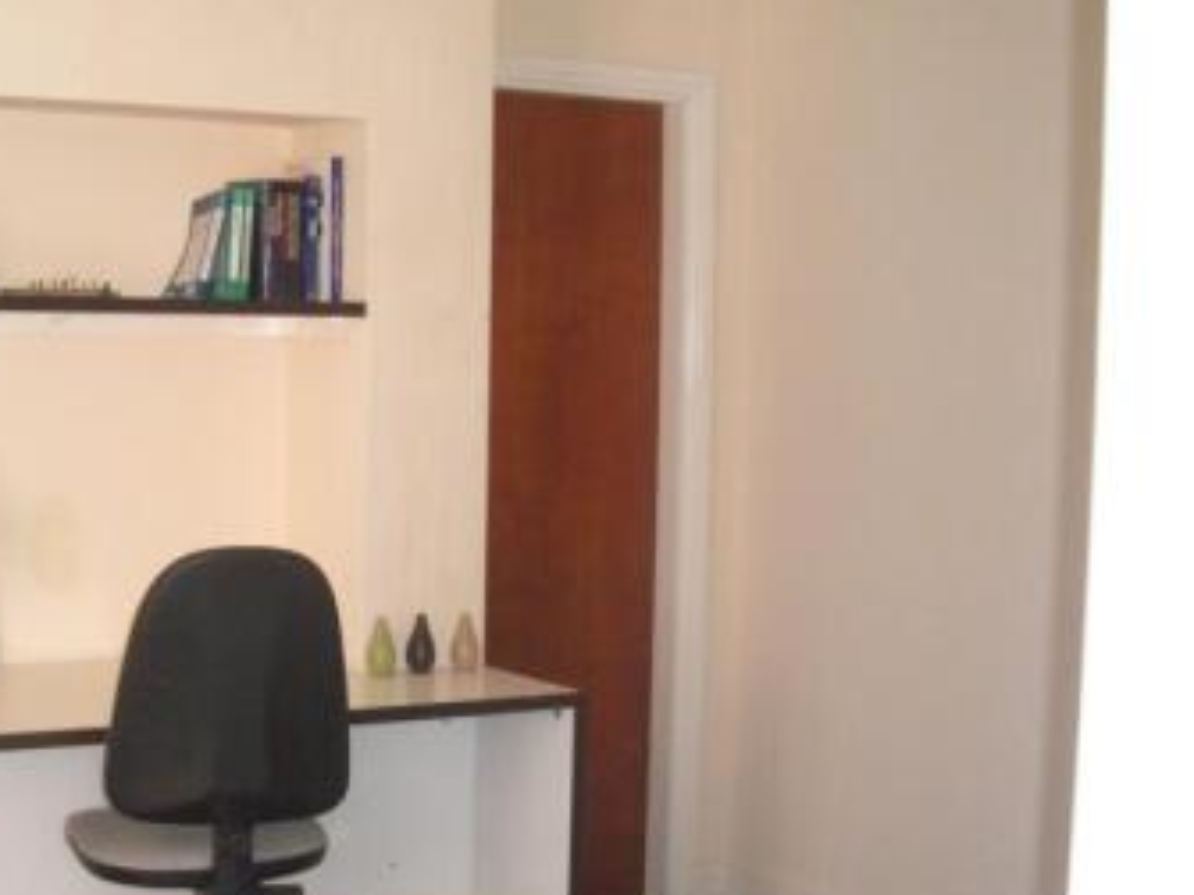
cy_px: 587
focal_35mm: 61
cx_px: 248
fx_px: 2103
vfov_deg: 23.9
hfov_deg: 30.9
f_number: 2.6
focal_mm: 5.8
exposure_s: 1/60
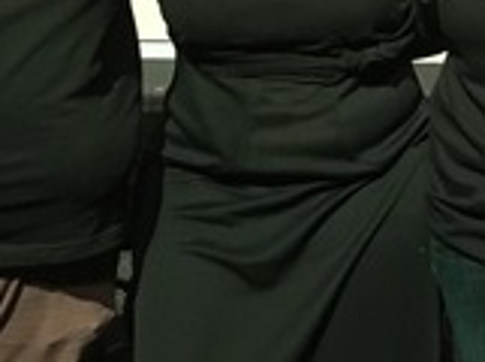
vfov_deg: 11.3
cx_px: 551
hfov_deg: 14.8
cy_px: 94
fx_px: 1817
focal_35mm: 130
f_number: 2.2
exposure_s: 1/15
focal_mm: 4.15
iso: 200
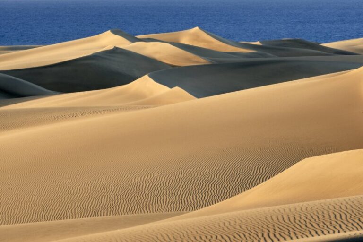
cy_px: 121
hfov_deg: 6.9
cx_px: 182
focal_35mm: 300
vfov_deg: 4.6
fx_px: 3025
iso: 100
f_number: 11
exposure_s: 1/15
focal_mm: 200
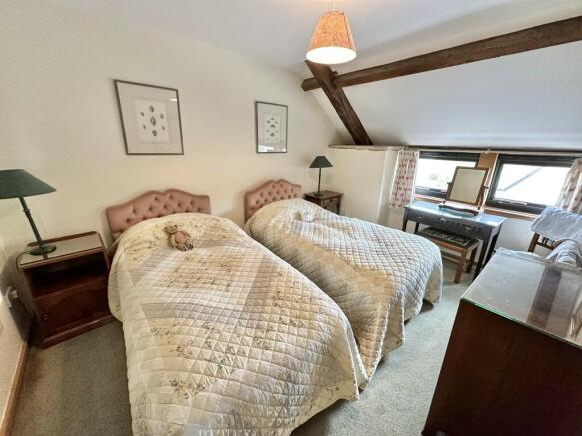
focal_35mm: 14
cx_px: 291
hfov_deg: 102.1
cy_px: 218
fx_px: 235
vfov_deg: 85.7
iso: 250
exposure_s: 1/100
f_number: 2.2
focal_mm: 2.22
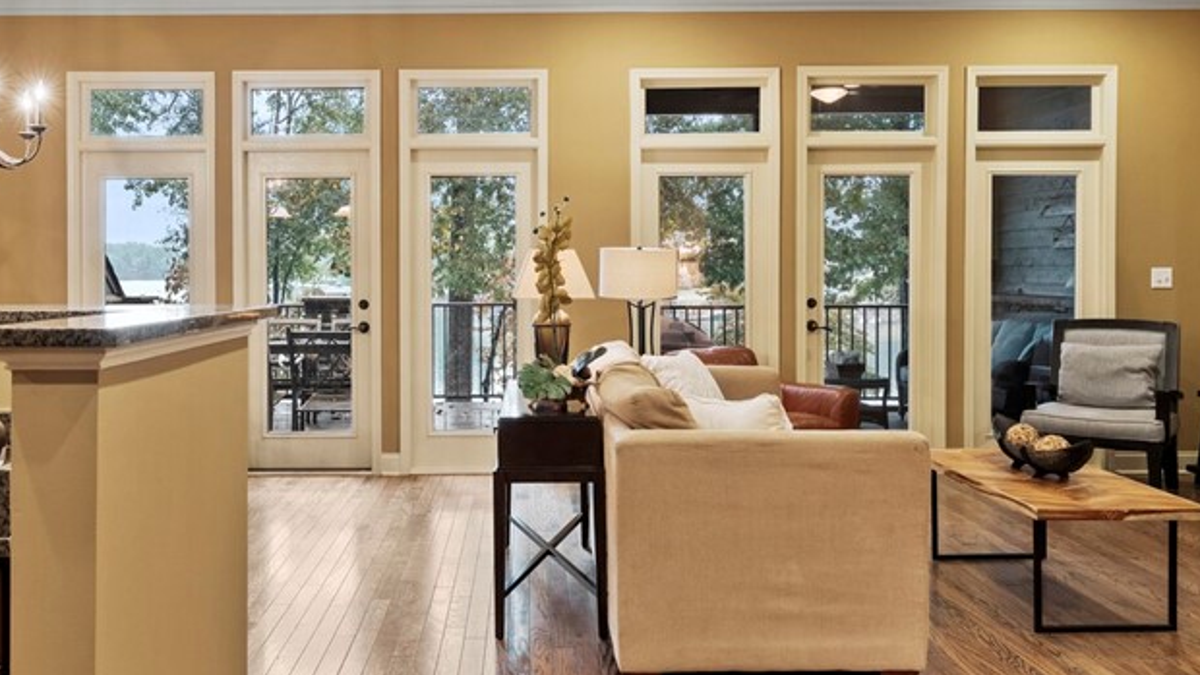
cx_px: 525
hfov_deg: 59.3
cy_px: 245
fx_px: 1050
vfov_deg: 35.4
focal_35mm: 33
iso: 800
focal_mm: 18
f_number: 7.1
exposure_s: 1/3
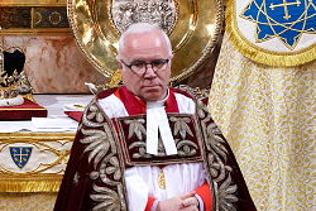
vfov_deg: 1.9
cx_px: -21
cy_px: 54
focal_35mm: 713
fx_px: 6262
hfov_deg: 2.9
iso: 4000
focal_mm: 300
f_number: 5.6
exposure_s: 1/125
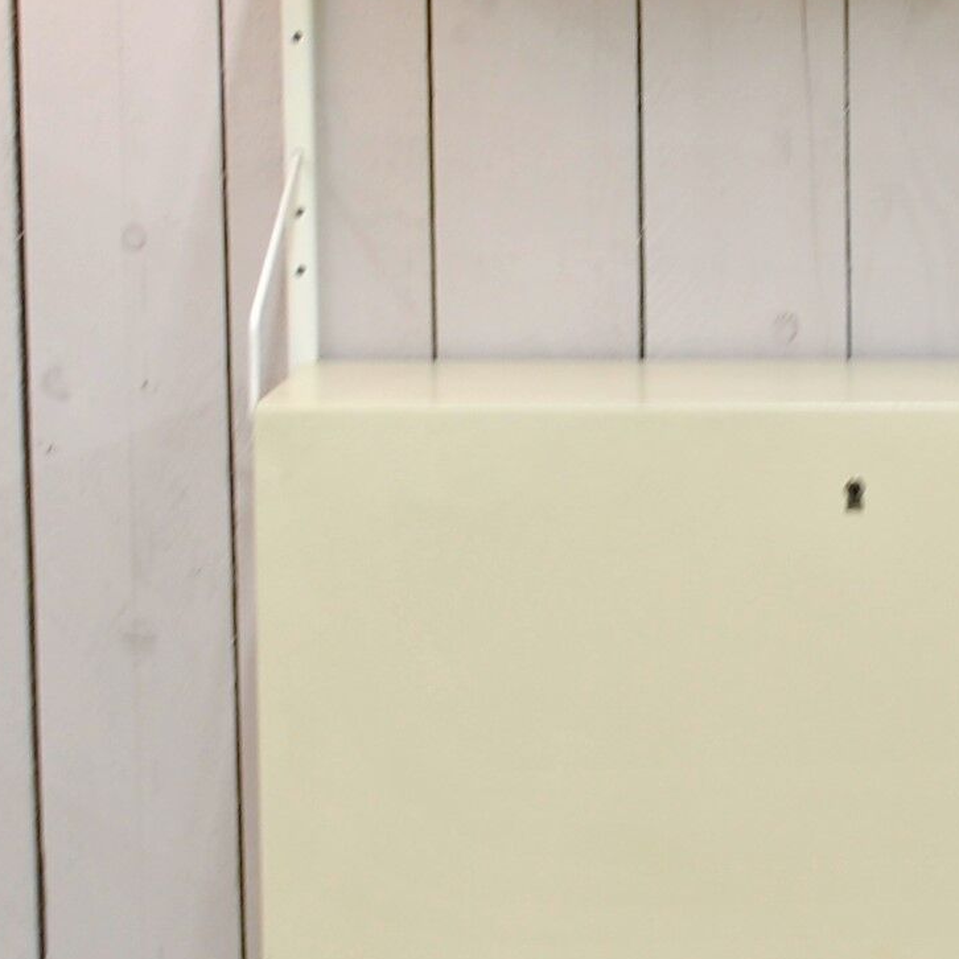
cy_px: 294
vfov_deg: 14.6
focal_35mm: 119
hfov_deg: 14.5
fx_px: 3730
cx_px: 838
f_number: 3.5
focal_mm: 18
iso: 100
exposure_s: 1/15
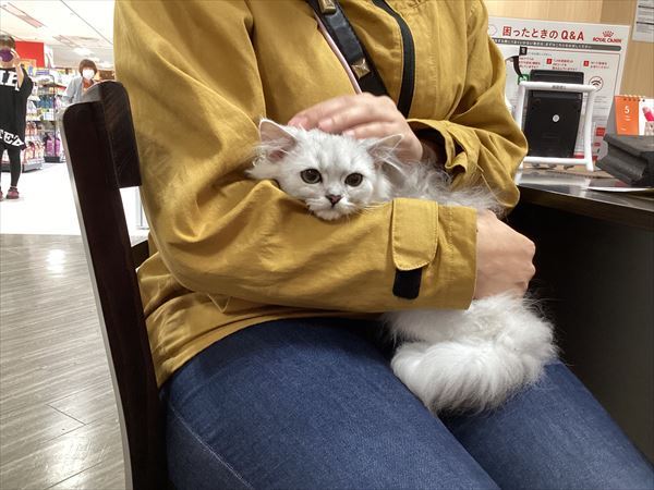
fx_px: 586
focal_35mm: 31
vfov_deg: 45.4
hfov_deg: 58.4
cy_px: 245
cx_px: 327
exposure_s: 1/60
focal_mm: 3.3
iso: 250
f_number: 2.4
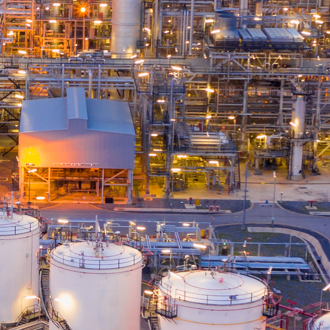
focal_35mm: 138
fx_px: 1488
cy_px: 194
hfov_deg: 12.4
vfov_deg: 12.6
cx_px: -53
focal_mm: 10.3
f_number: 4
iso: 100
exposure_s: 1/3.33
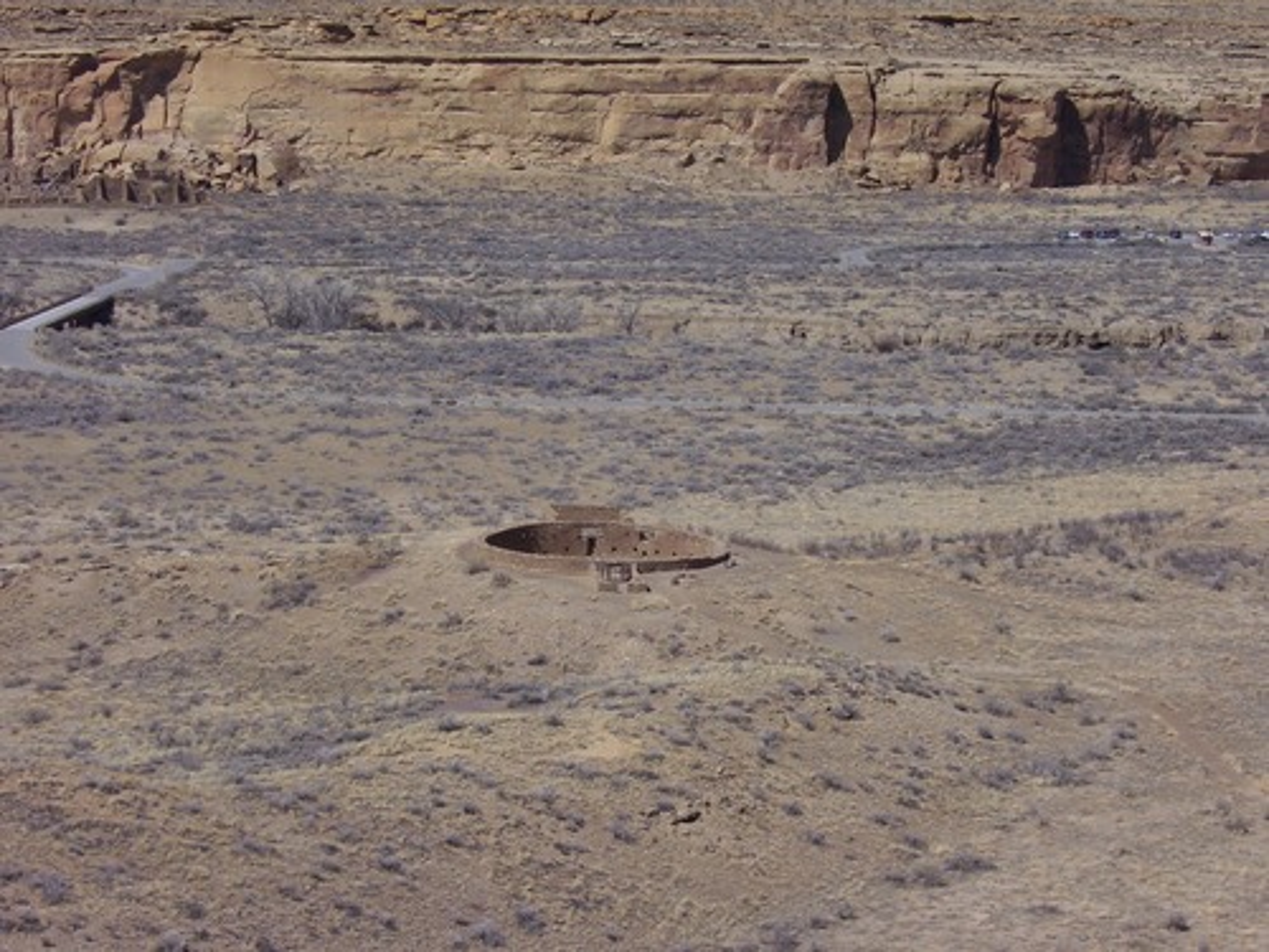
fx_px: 3739
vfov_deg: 14.5
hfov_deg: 19.3
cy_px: 476
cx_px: 634
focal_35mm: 102
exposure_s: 1/350
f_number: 8
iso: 80
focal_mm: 16.8
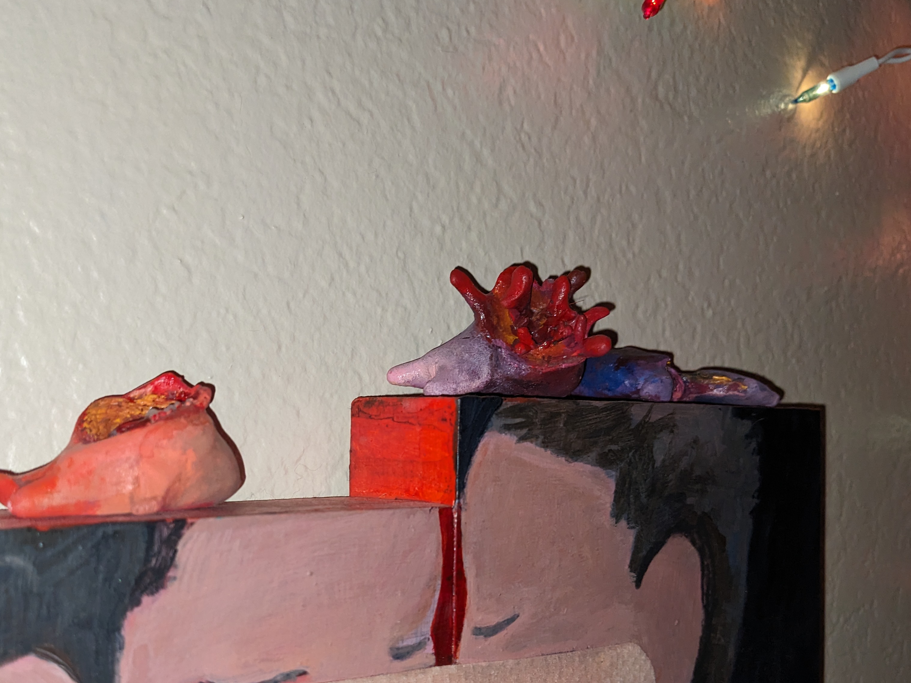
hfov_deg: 50.7
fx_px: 947
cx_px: 332
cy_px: 417
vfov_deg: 39.5
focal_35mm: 36
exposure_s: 1/120
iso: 143
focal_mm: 4.38
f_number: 1.73
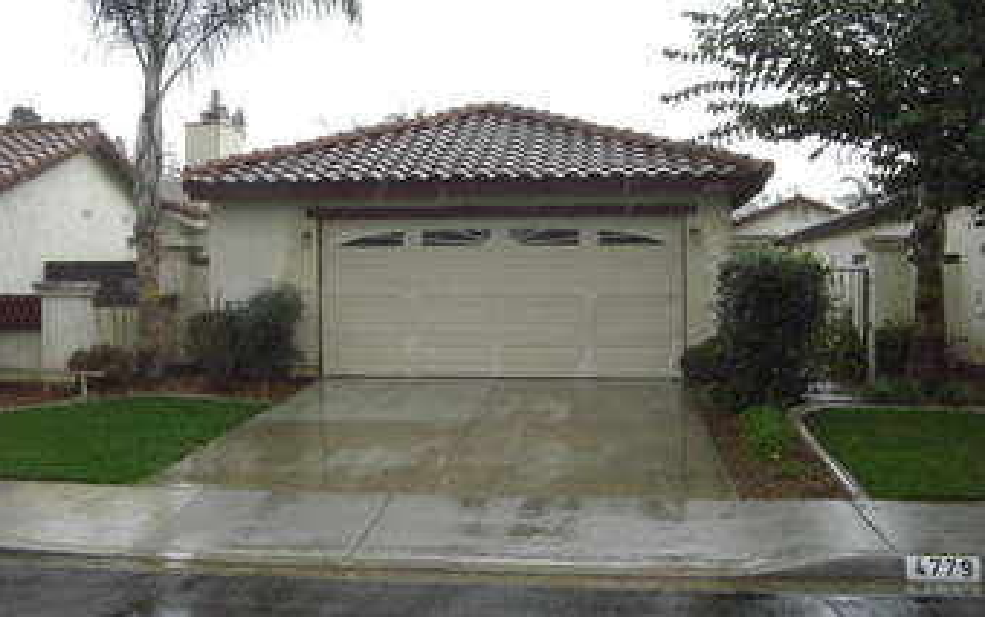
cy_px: 281
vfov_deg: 31.3
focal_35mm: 41
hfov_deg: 48.2
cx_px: 495
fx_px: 1101
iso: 400
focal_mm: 6.2
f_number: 2.7
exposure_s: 1/400
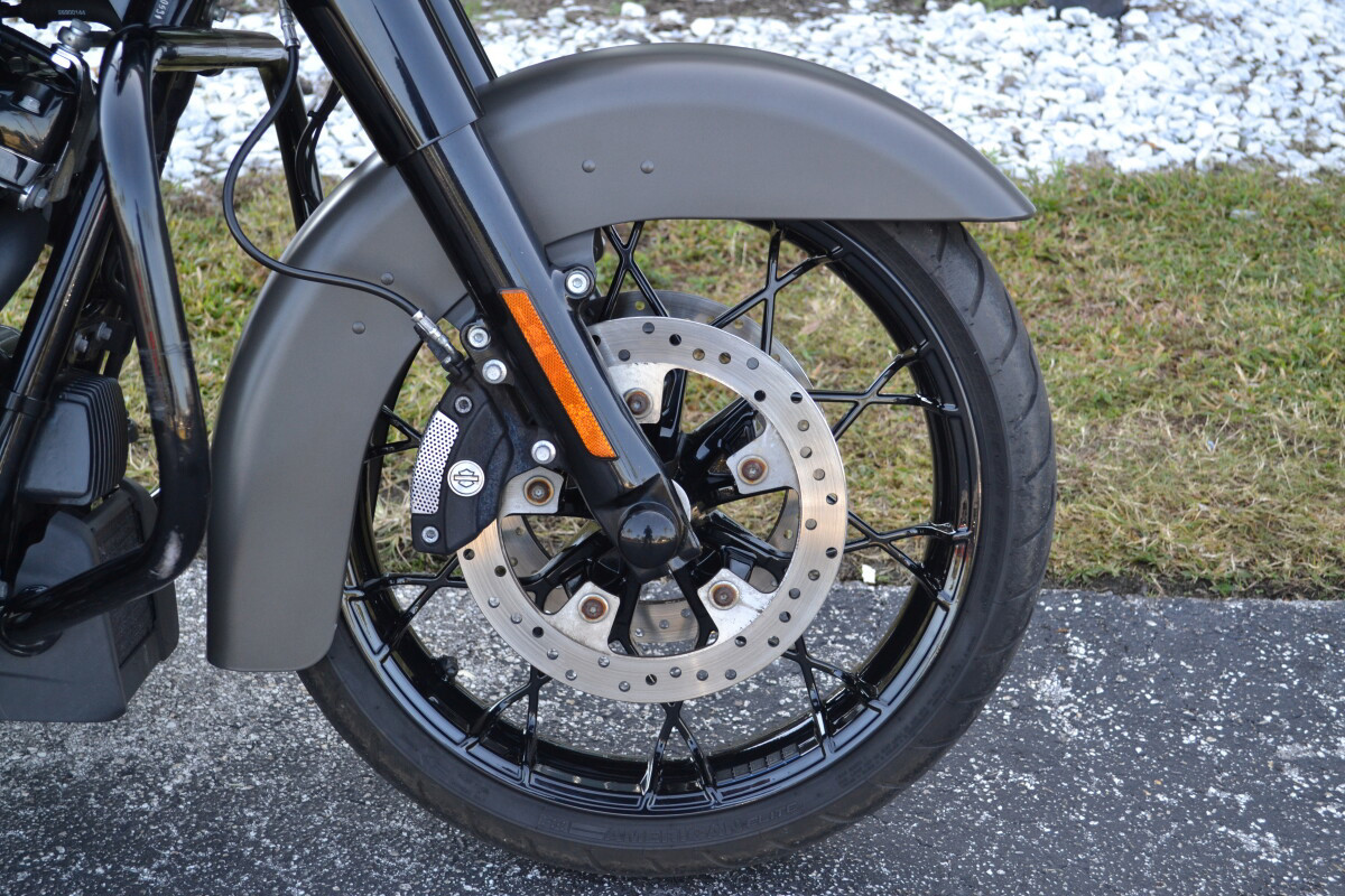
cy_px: 448
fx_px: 2129
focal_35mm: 57
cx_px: 672
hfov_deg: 35.1
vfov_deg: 23.8
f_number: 5.6
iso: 360
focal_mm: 38
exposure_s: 1/125
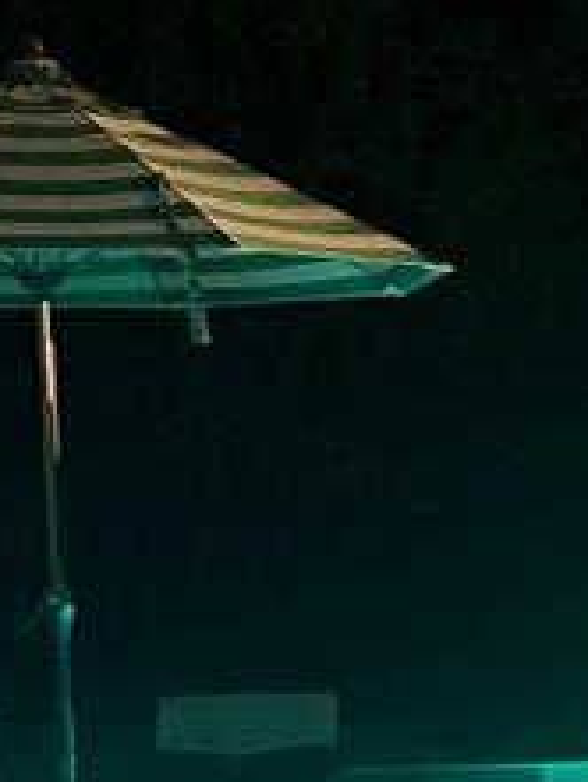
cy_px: 1207
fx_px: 3190
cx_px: 531
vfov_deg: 13.1
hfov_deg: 10.5
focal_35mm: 141
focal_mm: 5.96
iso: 1000
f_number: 1.6
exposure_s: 1/30
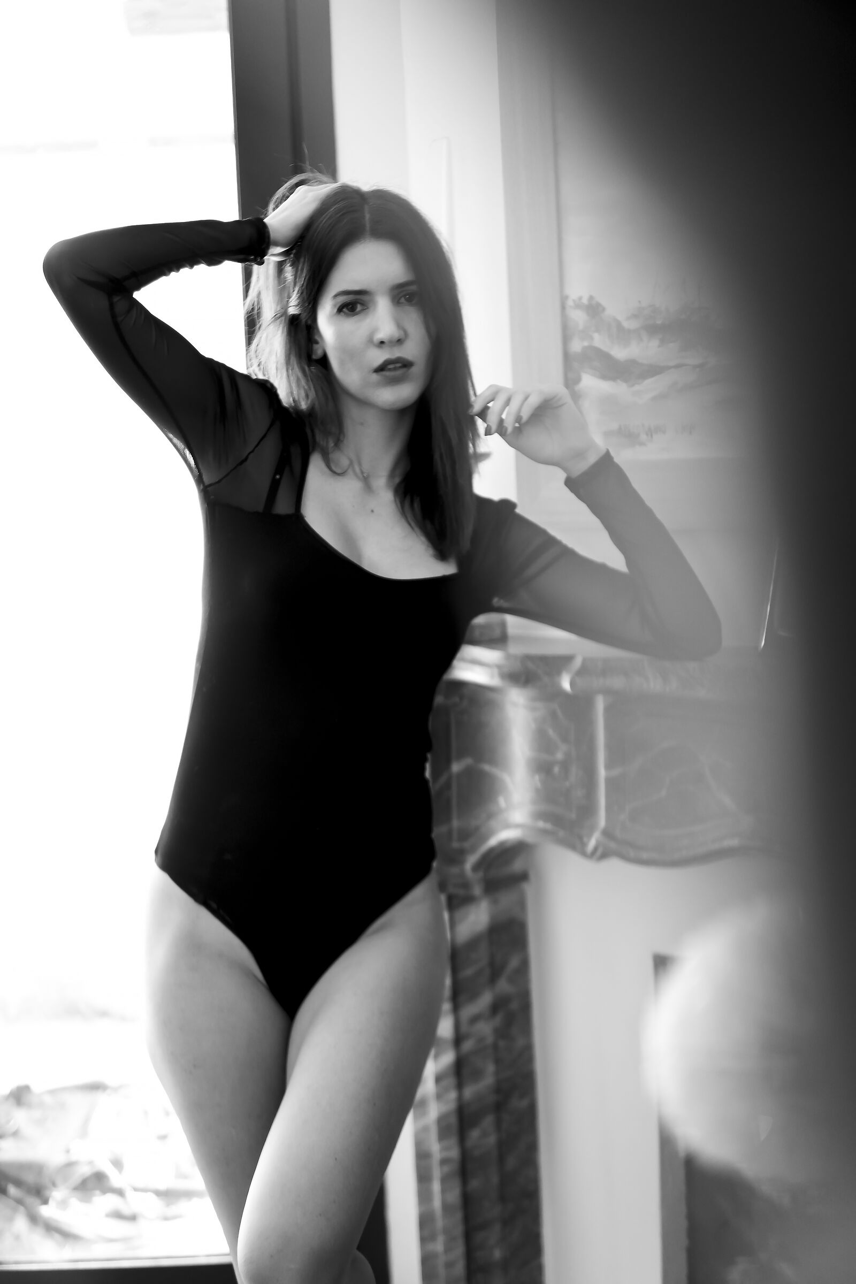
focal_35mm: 45
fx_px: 1605
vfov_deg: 43.6
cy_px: 642
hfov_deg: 29.9
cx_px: 428
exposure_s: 1/400
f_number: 1.4
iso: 400
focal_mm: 30
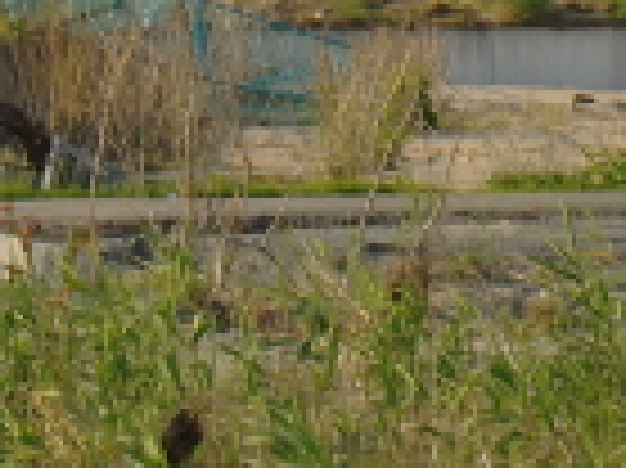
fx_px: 9305
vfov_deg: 2.9
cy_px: -446
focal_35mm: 515
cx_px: 617
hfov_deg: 3.8
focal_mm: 19.6
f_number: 5.8
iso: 64
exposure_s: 1/250
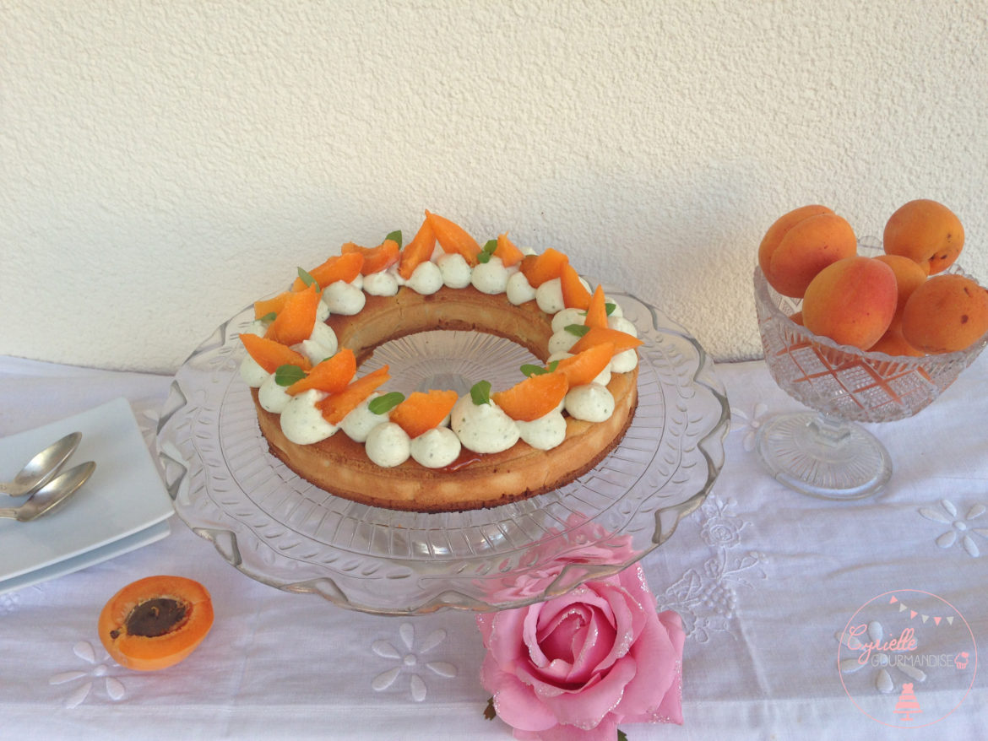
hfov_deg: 55.3
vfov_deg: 43.0
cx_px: 494
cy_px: 370
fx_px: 942
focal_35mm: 33
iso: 50
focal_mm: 4.12
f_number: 2.4
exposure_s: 1/141
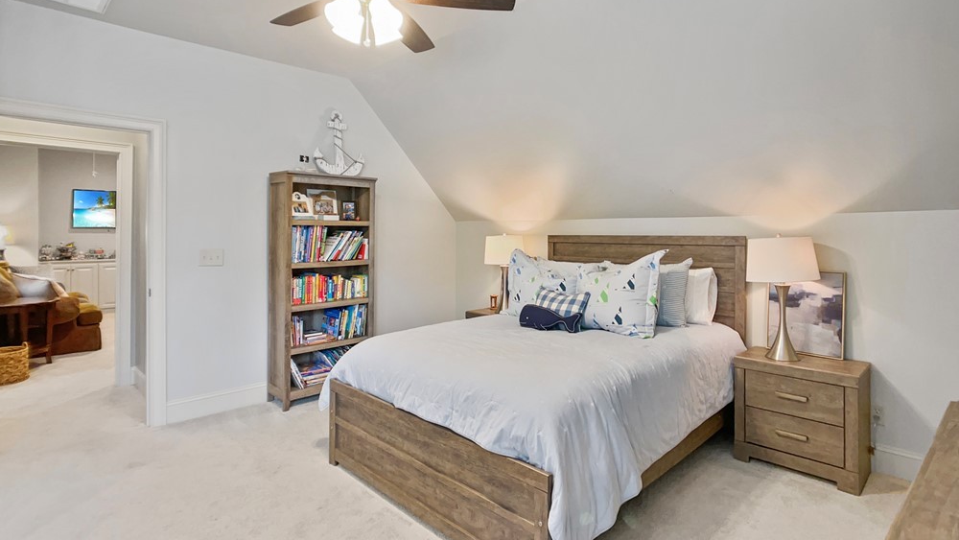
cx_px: 476
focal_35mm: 29
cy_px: 264
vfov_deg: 40.2
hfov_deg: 66.1
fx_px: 738
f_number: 1.5
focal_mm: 5.7
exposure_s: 1/60
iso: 125
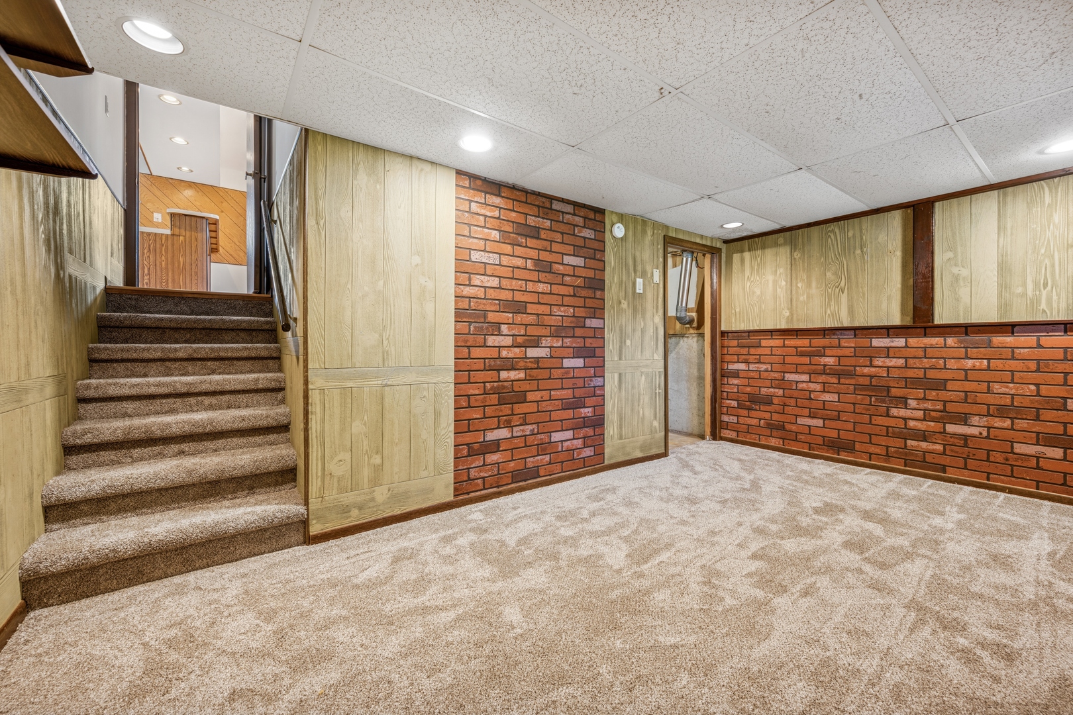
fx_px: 417
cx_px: 536
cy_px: 358
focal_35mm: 14
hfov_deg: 104.3
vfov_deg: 81.2
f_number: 9
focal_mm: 14
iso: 200
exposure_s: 1/2
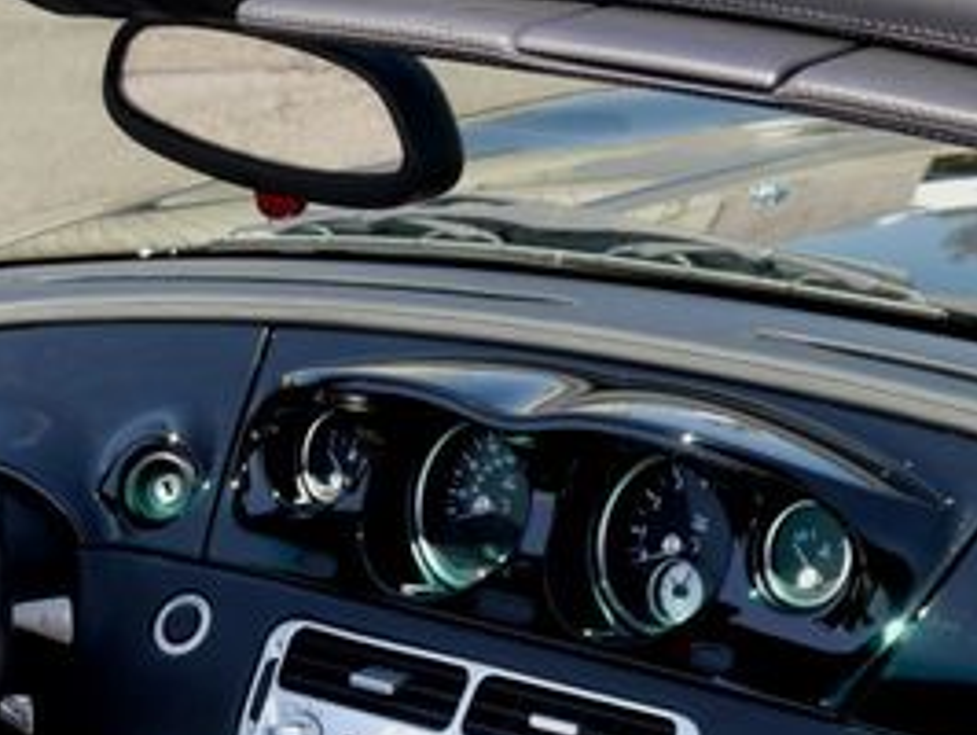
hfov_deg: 19.1
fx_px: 2853
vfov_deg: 14.4
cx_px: 103
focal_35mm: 101
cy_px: 783
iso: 160
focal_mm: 21
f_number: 5.6
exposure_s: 1/160
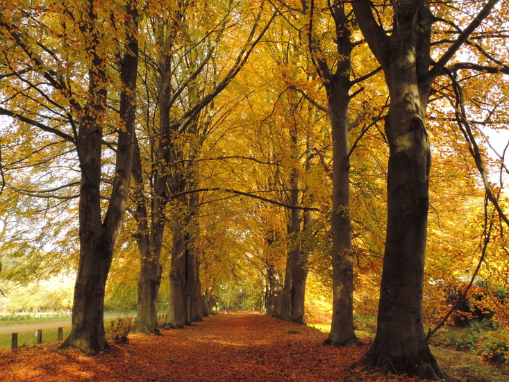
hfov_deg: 46.8
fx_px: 588
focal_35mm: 40
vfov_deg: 36.0
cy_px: 191
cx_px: 254
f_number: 7.4
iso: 250
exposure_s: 1/50
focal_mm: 7.1
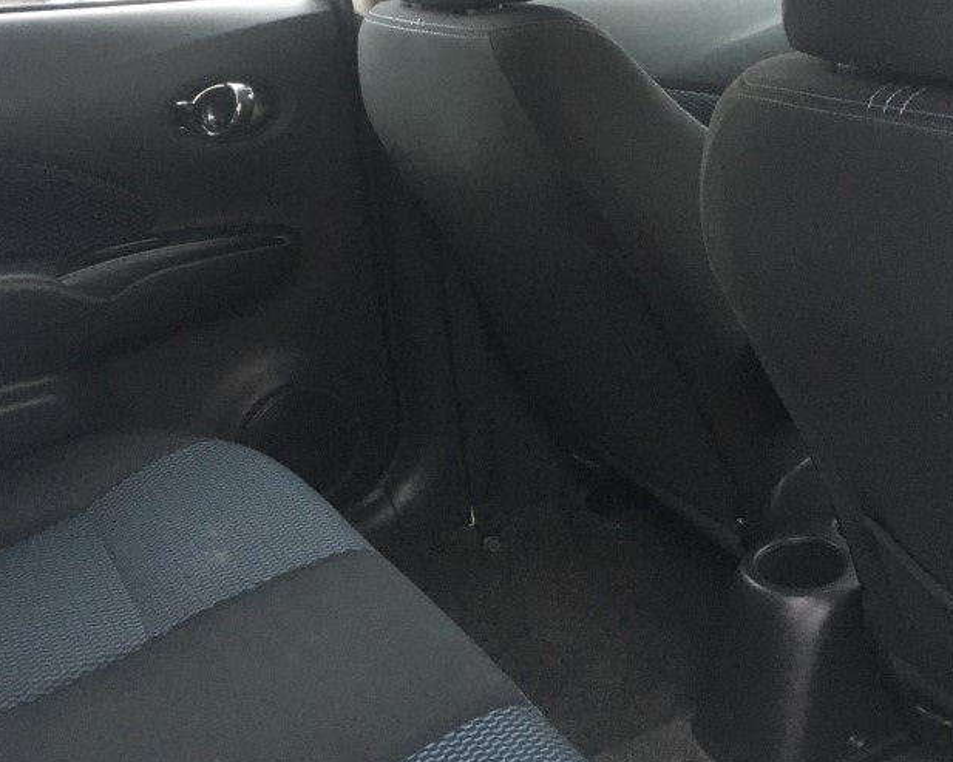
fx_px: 1325
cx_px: 513
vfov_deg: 32.0
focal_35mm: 47
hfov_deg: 39.5
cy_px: 346
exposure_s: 1/30
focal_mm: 4.15
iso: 200
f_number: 2.2
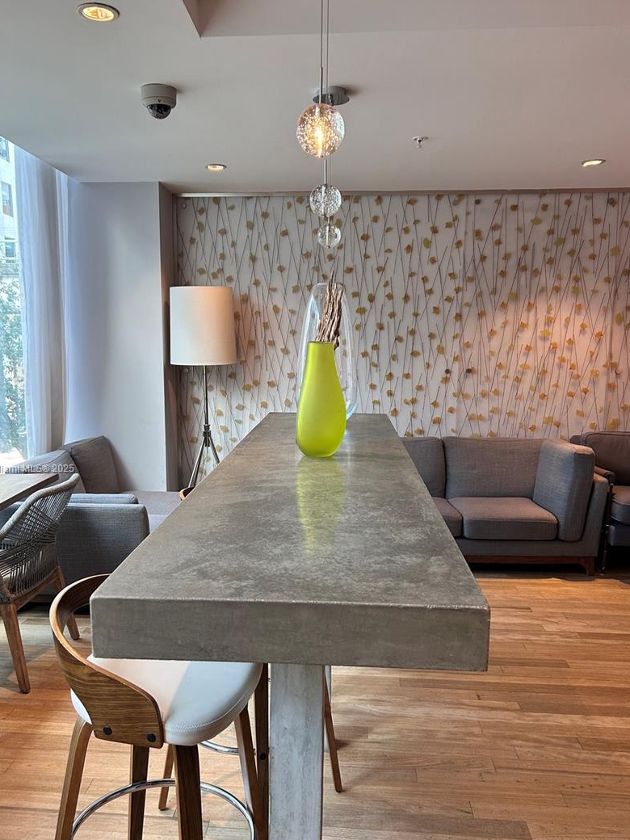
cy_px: 469
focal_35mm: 30
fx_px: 728
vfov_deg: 59.8
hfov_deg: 46.8
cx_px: 290
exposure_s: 1/60
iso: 80
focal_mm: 5.7
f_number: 1.5
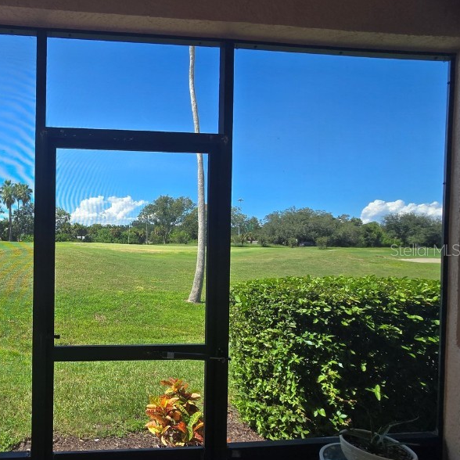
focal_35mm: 20
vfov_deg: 74.7
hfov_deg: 64.7
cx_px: 63
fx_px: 301
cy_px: 250
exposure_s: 1/973
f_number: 2.2
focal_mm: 2.2
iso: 50
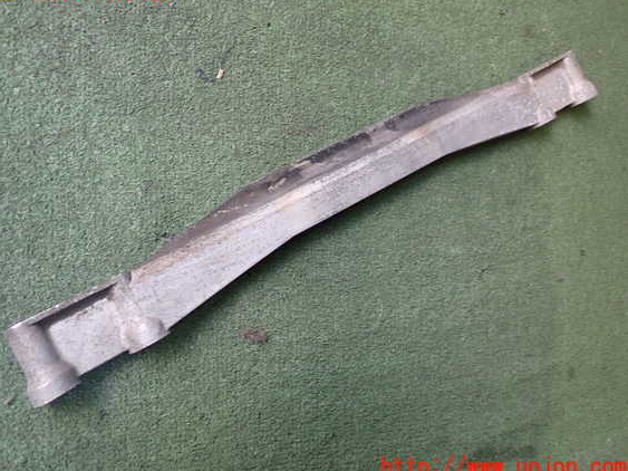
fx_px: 580
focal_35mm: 32
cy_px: 230
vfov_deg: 44.1
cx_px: 298
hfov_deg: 56.8
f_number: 2.3
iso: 200
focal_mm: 5.4
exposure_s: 1/60
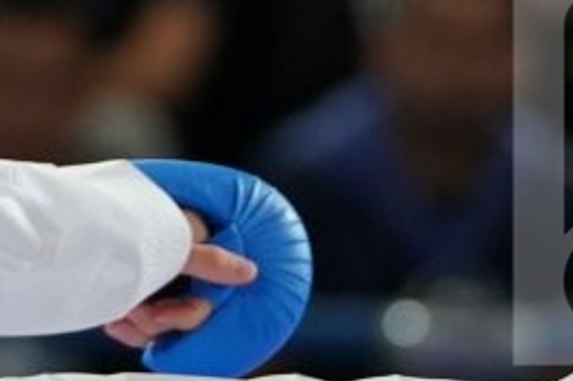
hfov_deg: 1.7
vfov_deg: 1.1
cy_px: 168
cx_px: -22
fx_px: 19501
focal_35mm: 1226
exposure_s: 1/1000
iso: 1250
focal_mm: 179
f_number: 2.8
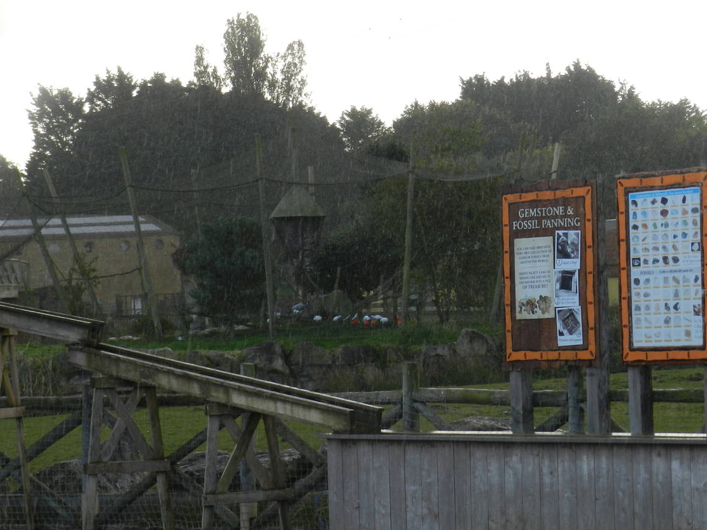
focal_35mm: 137
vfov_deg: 10.8
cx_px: 409
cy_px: 260
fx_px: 2798
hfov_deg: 14.4
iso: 160
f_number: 4.6
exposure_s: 1/250
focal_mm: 17.7
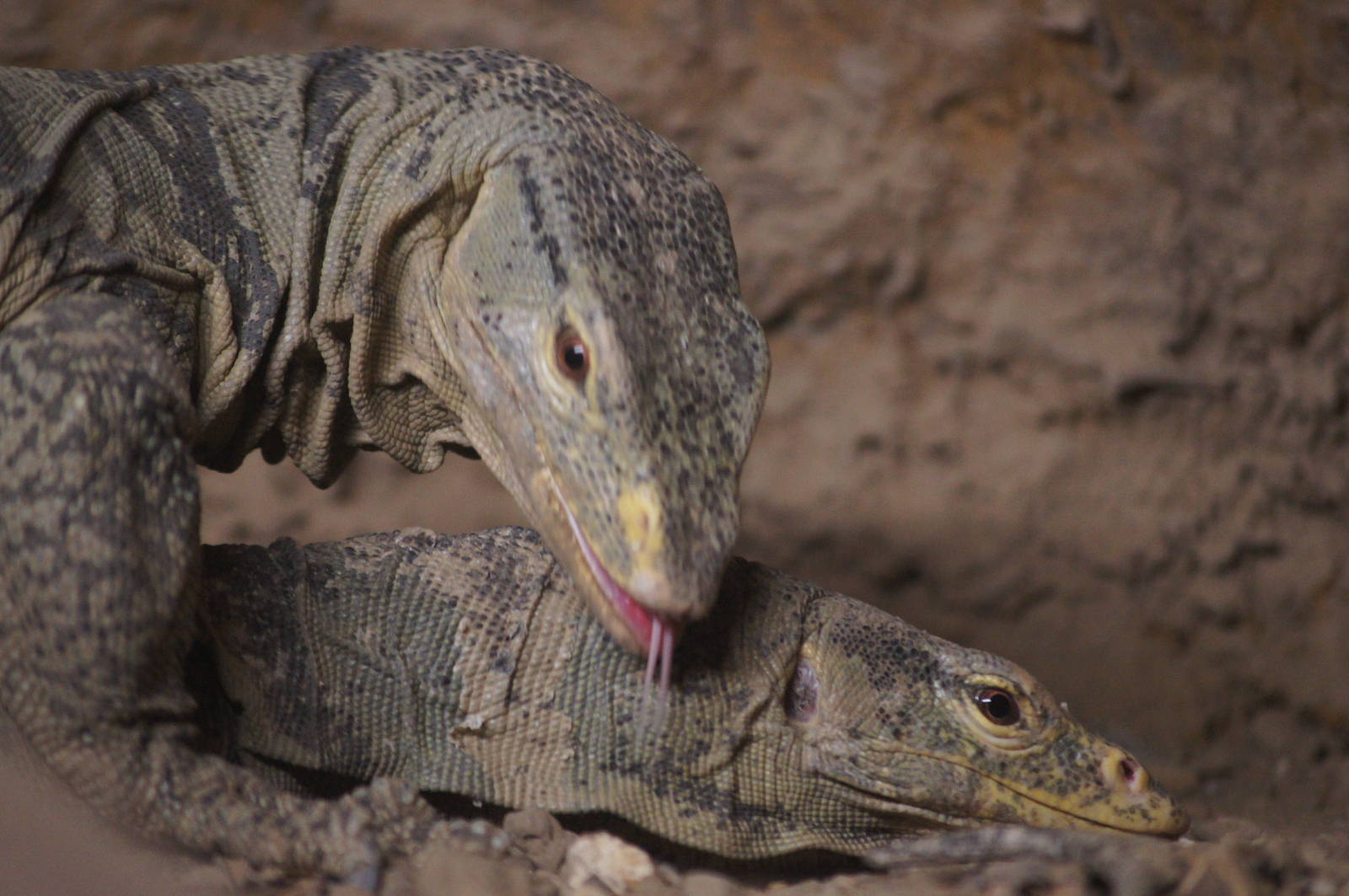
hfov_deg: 9.2
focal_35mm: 225
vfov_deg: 6.1
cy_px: 448
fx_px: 8422
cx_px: 674
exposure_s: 1/40
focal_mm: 150
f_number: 4.5
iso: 1600
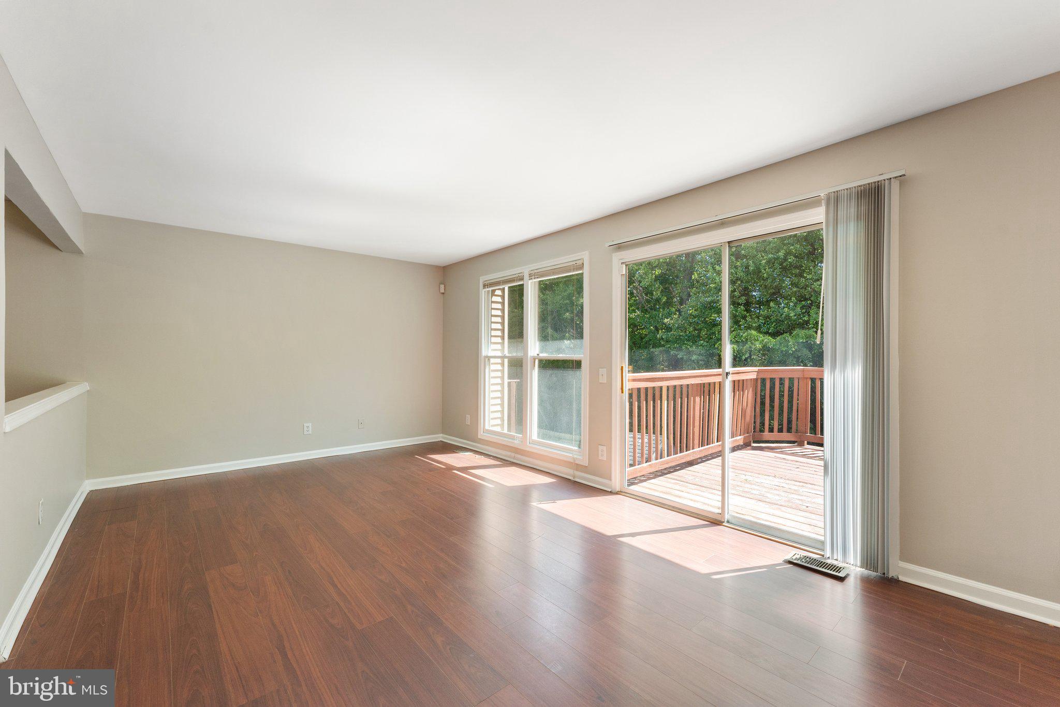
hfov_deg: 104.3
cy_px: 354
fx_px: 412
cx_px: 530
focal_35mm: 14
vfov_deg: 81.2
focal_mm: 14
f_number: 8
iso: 500
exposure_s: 1/50
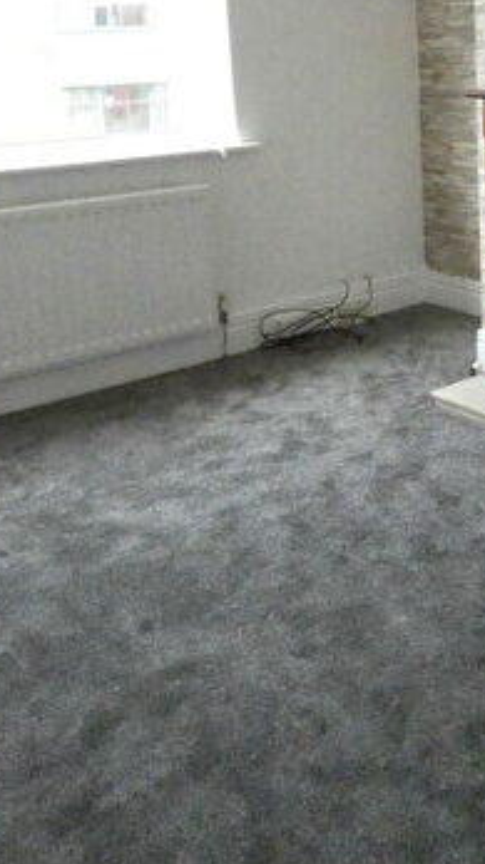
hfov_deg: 24.3
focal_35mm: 44
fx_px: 1007
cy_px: 230
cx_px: 597
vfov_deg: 45.0
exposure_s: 1/800
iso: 3200
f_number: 4
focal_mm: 3.6
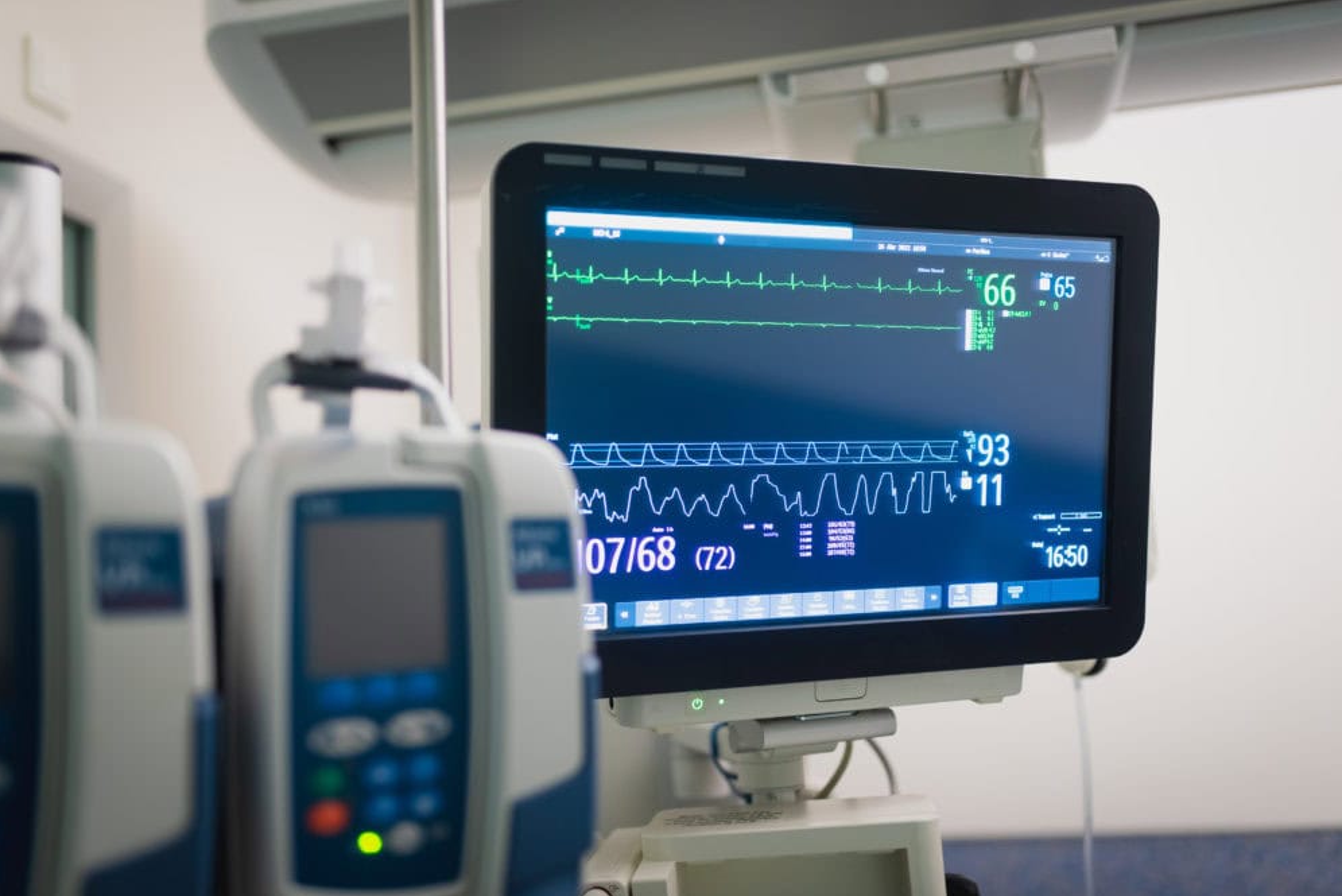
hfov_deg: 53.1
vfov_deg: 36.9
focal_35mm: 36
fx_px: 1343
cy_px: 459
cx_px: 663
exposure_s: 1/80
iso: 800
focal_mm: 35
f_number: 1.8
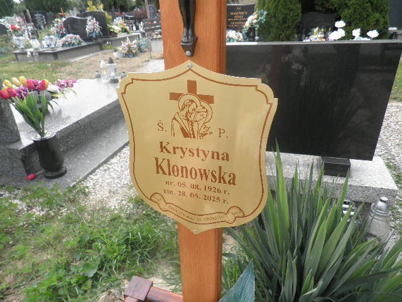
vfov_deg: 56.8
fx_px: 279
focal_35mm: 24
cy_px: 151
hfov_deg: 71.6
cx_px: 201
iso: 64
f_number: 3.3
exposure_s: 1/200
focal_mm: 4.3
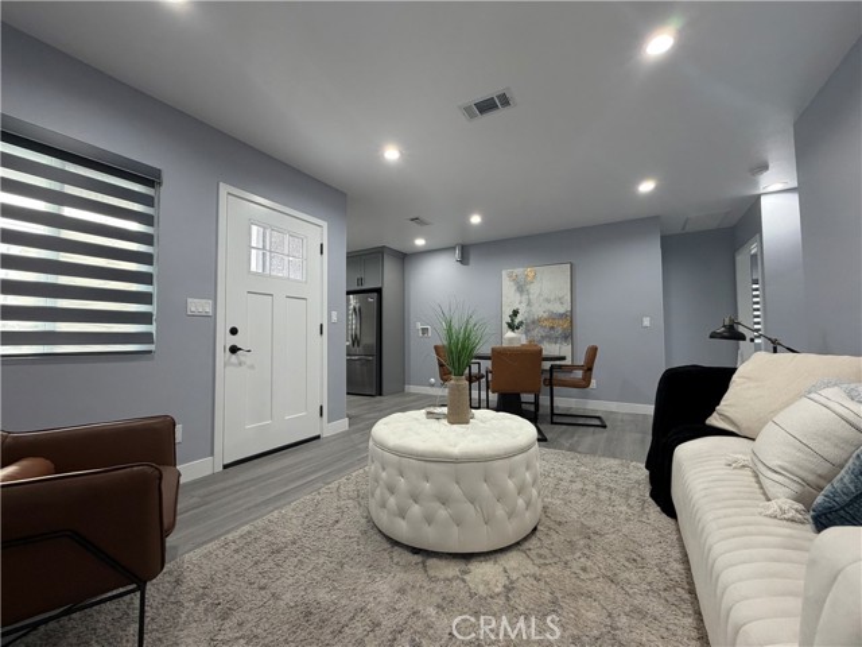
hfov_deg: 102.1
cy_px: 324
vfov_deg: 85.7
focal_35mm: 14
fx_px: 349
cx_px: 431
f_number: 2.2
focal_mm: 2.22
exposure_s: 1/120
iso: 250
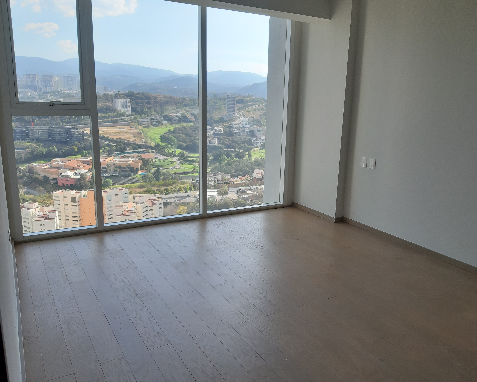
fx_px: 409
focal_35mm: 29
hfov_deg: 60.3
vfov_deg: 50.0
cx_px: 262
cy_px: 193
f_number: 1.7
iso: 40
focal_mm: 3.93
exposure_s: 1/534
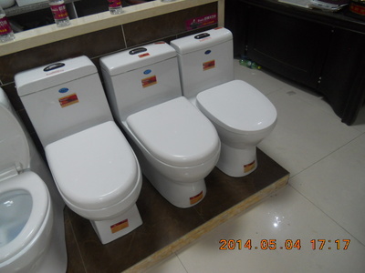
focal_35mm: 27
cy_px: 136
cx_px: 182
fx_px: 285
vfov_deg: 51.4
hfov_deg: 65.3
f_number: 3.2
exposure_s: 1/30
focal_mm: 4.9
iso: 200
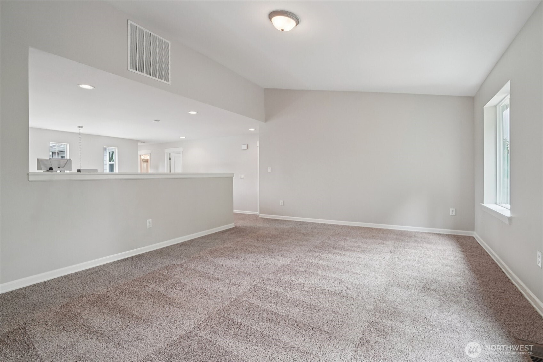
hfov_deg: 96.7
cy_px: 181
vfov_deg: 73.7
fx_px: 241
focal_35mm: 16
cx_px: 272
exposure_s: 1/25
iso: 1600
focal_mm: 16
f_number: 8
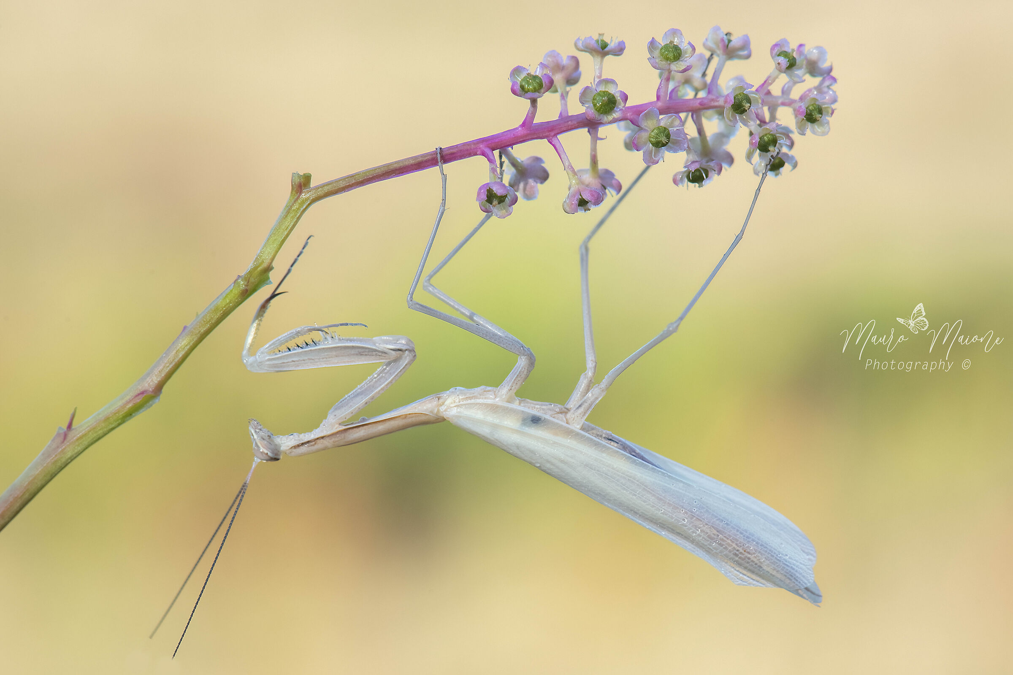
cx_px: 506
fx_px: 5065
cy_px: 338
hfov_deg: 11.4
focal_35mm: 180
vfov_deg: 7.6
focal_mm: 180
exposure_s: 1/125
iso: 1000
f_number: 16
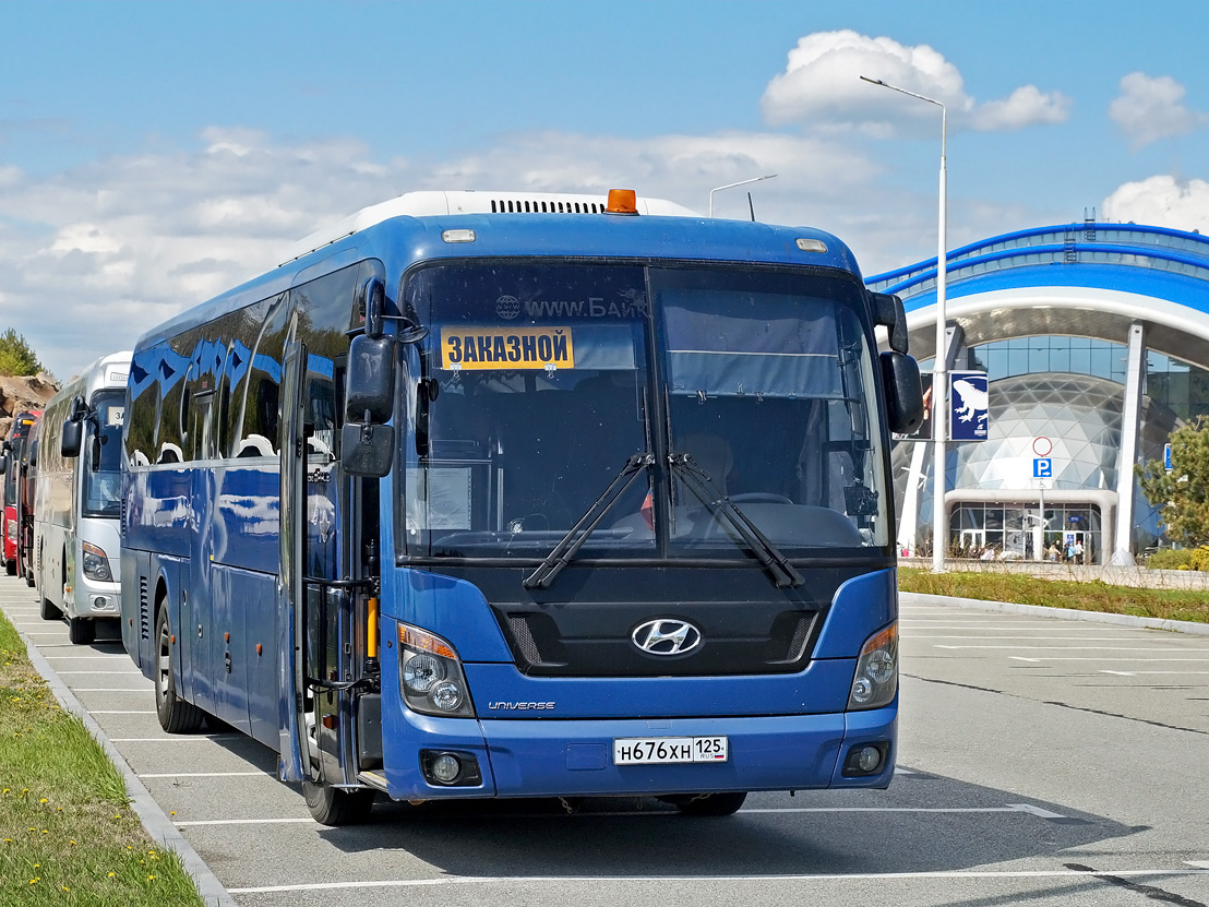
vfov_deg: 18.0
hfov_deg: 23.8
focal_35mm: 82
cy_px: 453
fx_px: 2864
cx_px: 588
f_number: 8
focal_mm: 50
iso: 200
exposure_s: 1/640
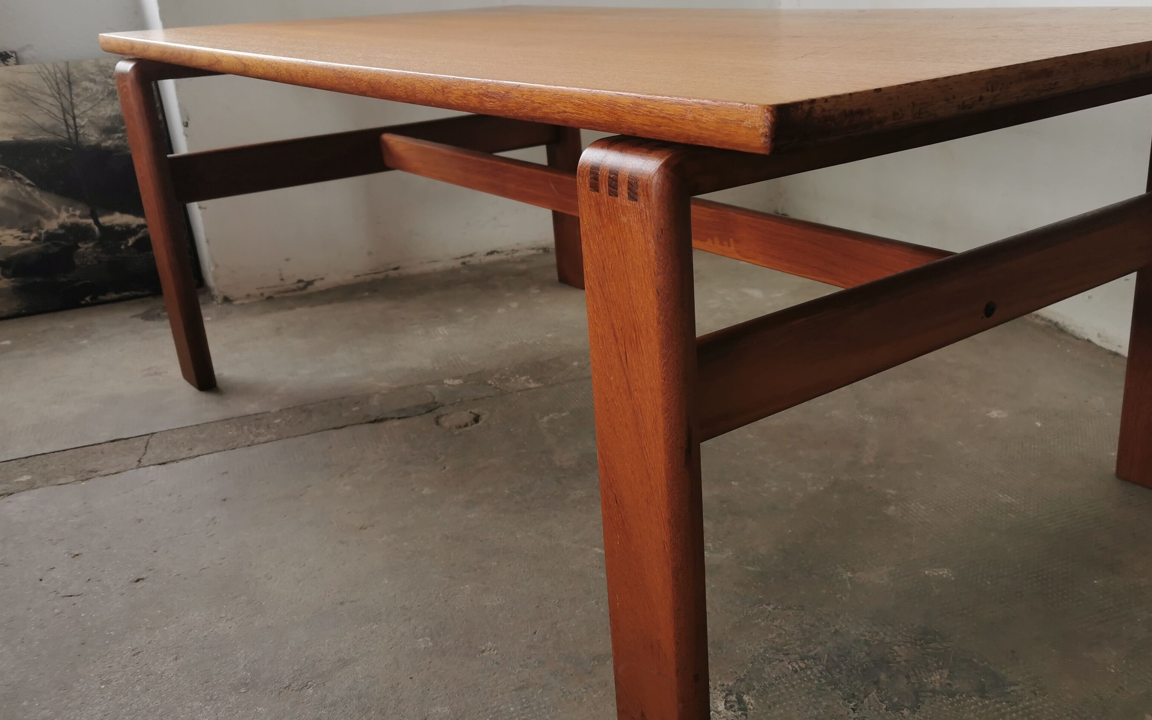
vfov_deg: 37.3
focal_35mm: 34
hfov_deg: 56.4
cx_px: 677
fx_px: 1067
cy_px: 363
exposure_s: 1/128
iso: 50
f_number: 1.6
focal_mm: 5.56
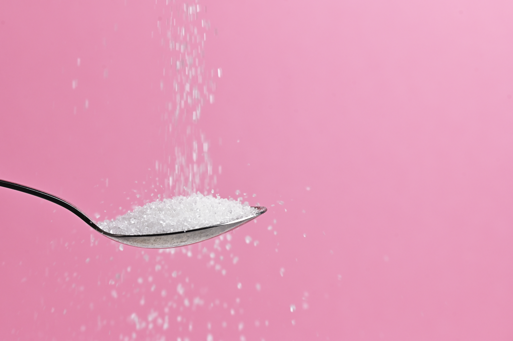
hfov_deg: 19.5
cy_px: 170
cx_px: 256
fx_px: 1495
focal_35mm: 105
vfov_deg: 13.0
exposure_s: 1/640
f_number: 10
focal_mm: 105
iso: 400
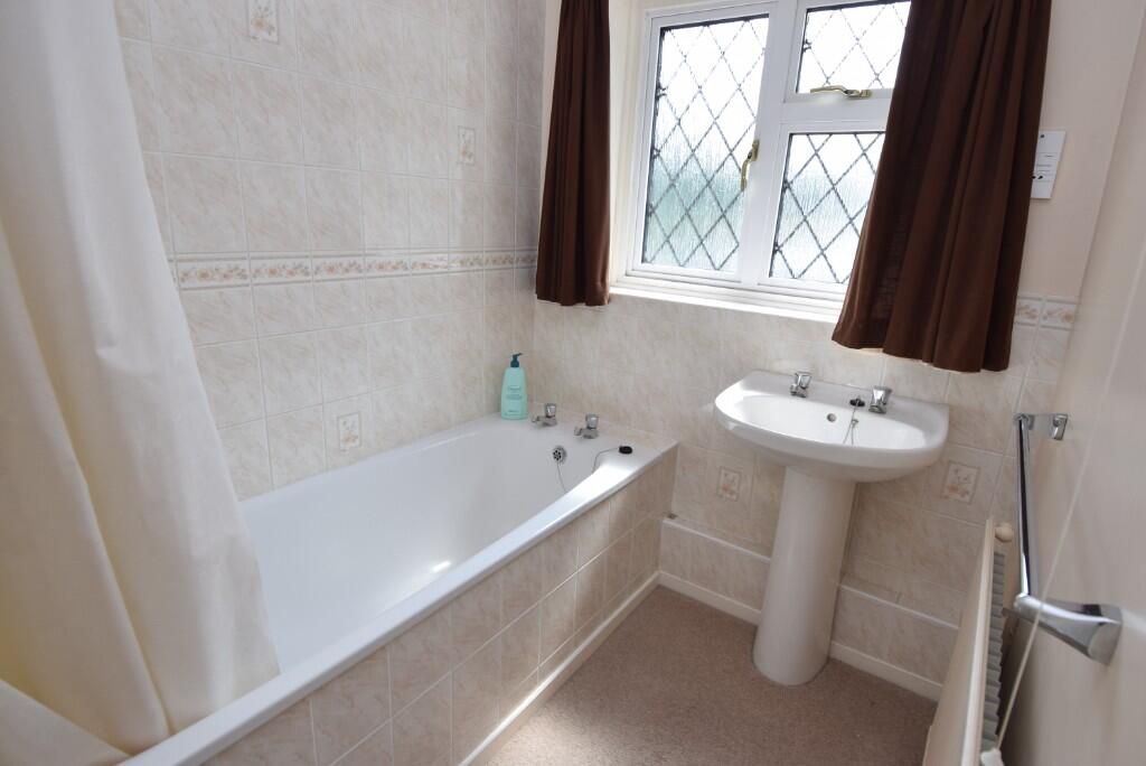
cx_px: 573
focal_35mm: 18
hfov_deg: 90.0
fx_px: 573
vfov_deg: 67.5
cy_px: 383
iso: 400
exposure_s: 1/200
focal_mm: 12
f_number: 7.1
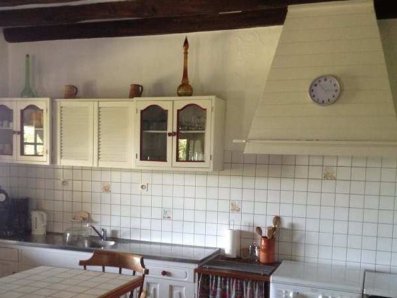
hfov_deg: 40.4
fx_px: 539
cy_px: 197
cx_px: 175
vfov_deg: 30.7
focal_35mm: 47
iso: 200
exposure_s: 1/20
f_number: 2.4
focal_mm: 4.28
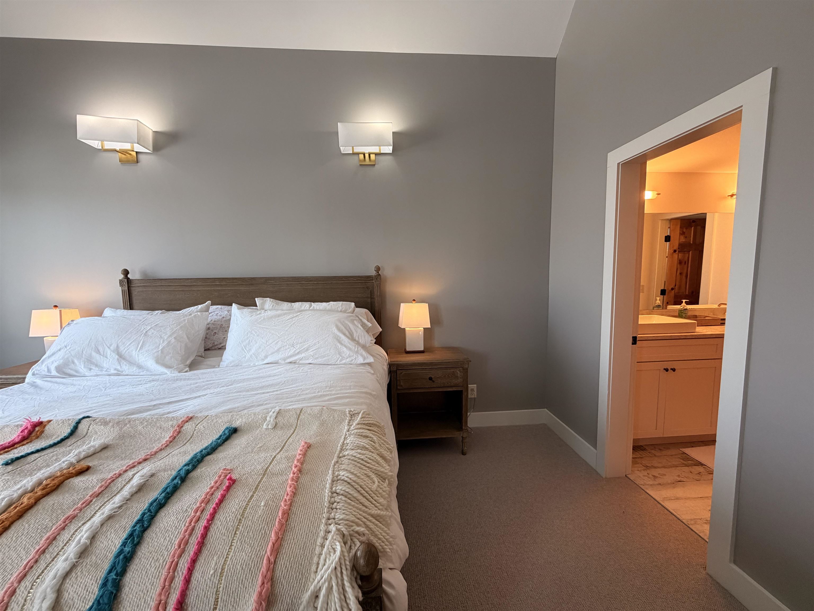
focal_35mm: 14
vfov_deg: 85.7
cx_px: 407
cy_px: 306
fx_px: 329
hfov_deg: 102.1
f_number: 2.2
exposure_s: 1/120
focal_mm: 2.22
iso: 160
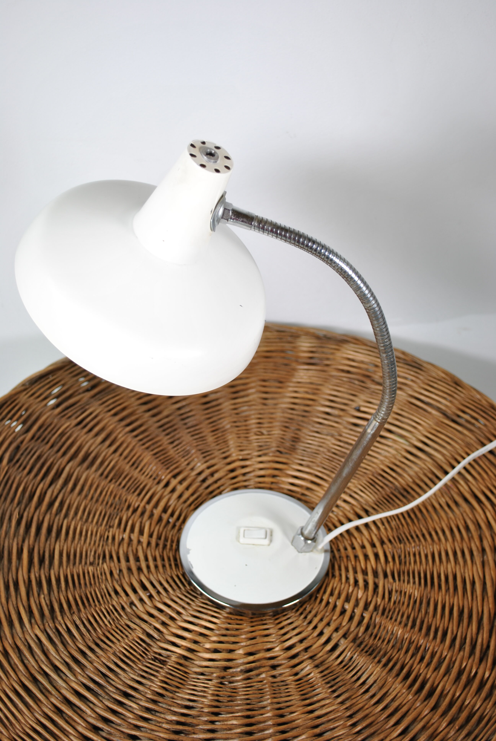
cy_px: 370
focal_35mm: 51
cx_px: 248
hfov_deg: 26.6
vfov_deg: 38.8
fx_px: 1051
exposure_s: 1/40
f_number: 5
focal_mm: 34
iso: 100
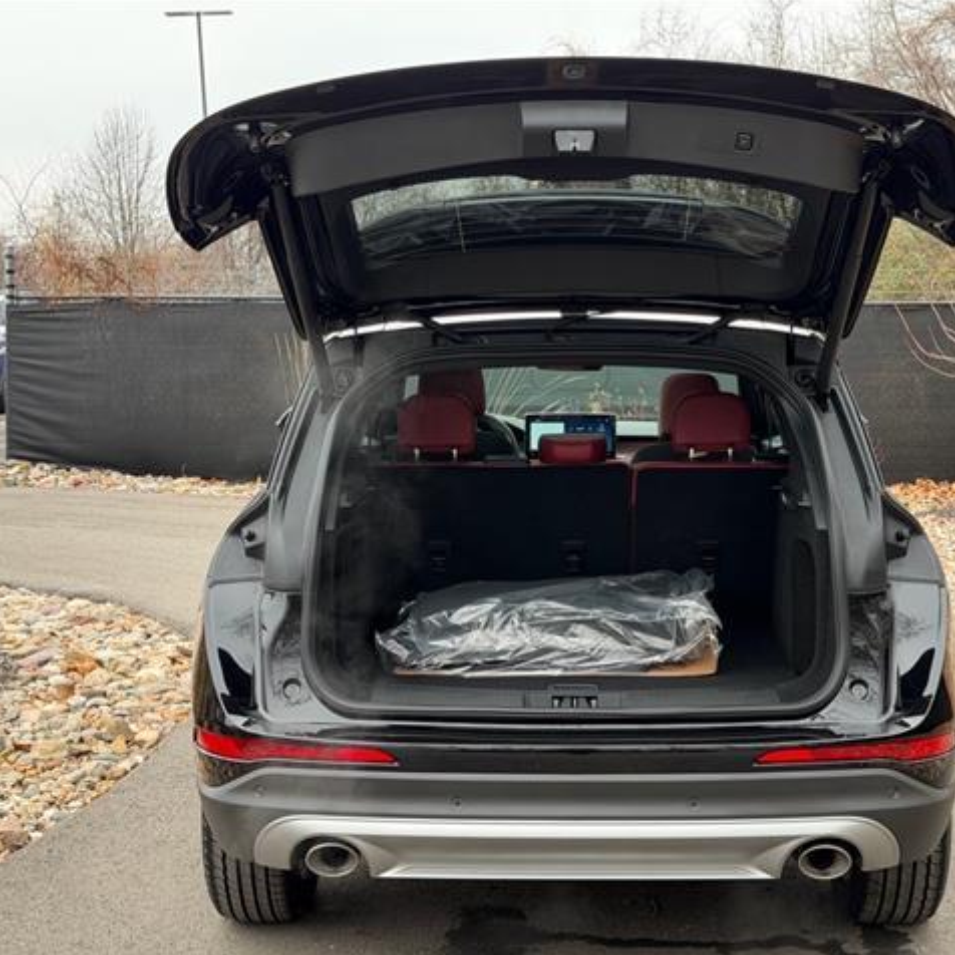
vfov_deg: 30.0
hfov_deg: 30.0
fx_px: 1779
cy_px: 478
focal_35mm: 57
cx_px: 542
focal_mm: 6.76
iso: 80
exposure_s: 1/351
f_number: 1.78
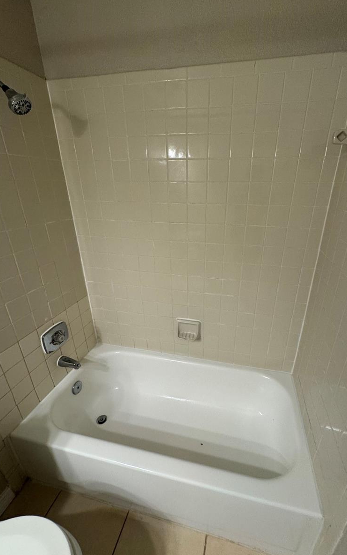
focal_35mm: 15
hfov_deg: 74.4
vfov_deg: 101.5
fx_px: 227
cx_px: 197
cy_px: 277
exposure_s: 1/60
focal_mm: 2.22
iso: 160
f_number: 2.2
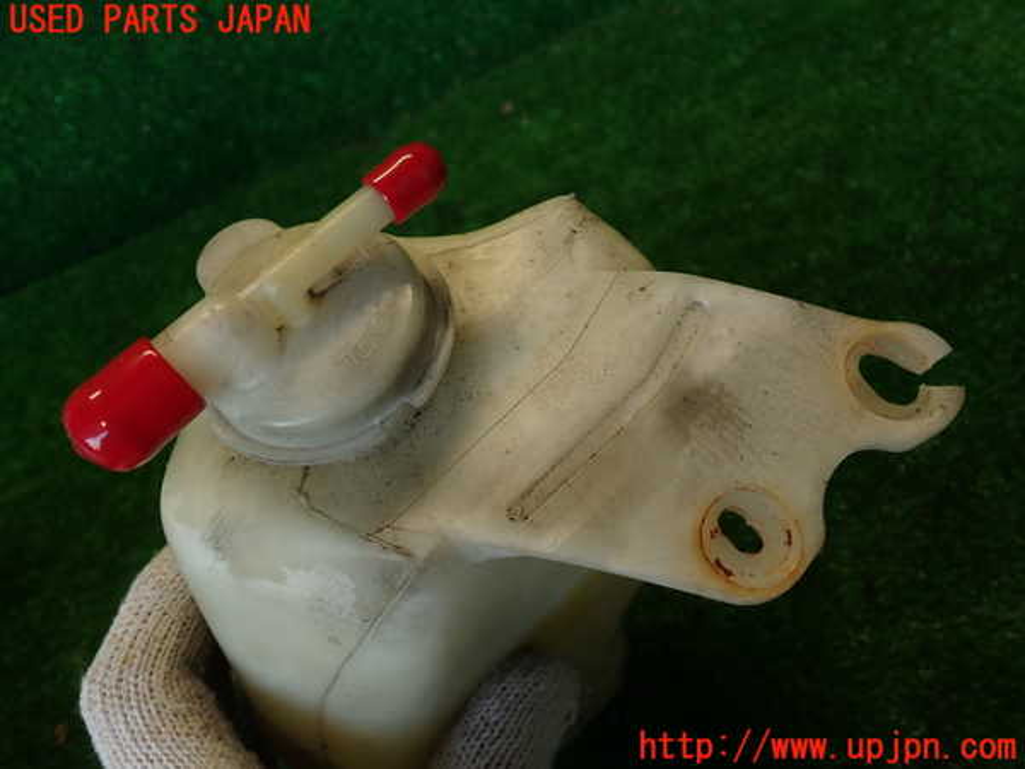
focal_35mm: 32
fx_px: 948
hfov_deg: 56.8
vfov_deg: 44.2
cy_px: 384
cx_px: 512
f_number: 2.4
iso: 100
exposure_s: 1/60
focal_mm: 5.79
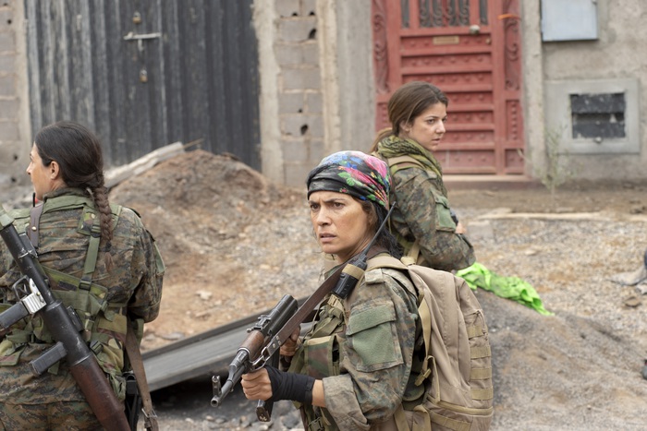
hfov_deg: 25.4
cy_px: 216
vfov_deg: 17.1
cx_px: 324
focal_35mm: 80
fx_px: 1438
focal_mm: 80
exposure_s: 1/800
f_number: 7.1
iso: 640
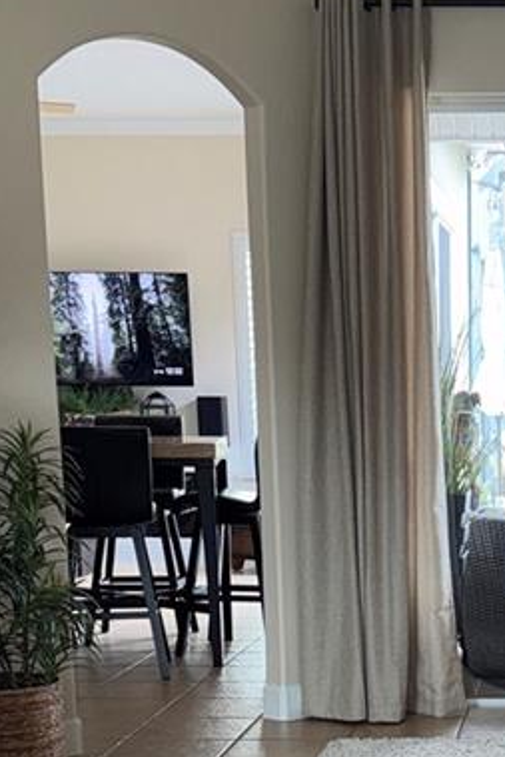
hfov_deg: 16.8
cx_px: 539
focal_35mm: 79
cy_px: 699
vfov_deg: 24.8
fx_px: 1661
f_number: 1.78
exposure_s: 1/24
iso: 50
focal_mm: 6.76
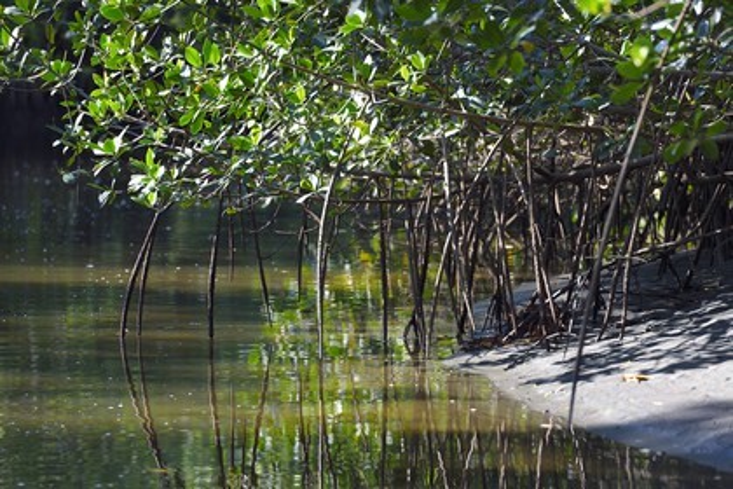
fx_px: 4072
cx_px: 366
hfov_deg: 10.3
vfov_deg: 6.9
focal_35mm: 200
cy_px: 244
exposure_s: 1/400
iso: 400
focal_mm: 200
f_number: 5
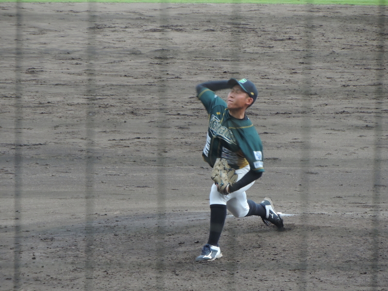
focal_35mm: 470
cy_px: 146
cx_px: 194
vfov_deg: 3.2
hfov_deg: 4.2
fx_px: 5268
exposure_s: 1/250
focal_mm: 83.8
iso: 400
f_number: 4.9
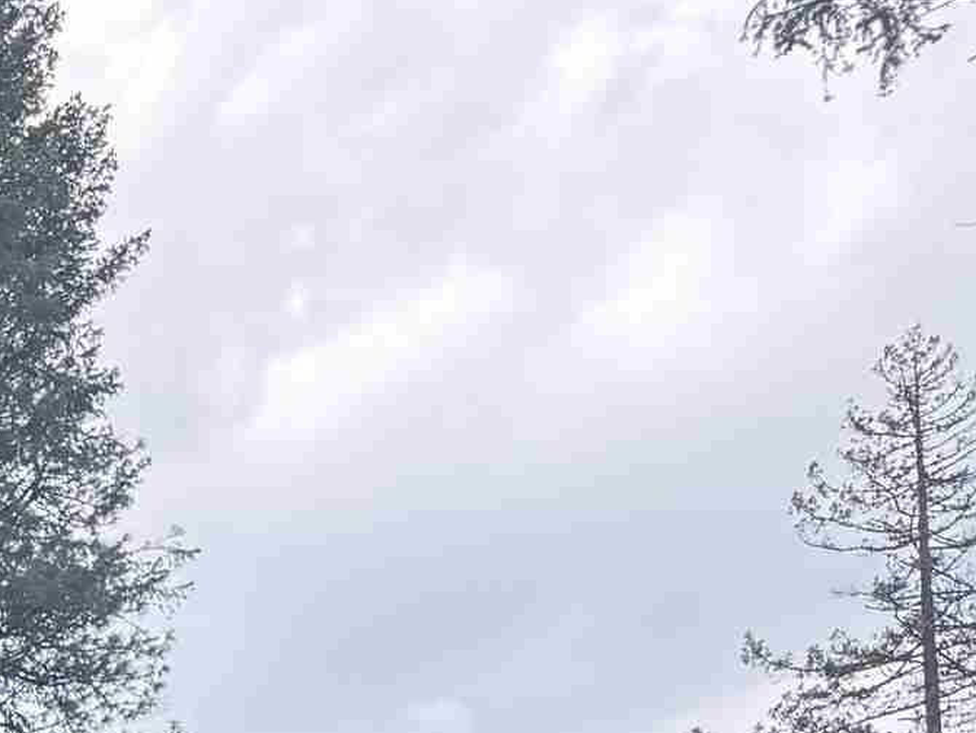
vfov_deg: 11.6
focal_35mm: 110
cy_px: 1606
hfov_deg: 14.3
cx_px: -1095
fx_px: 3103
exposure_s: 1/888
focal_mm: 6.76
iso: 100
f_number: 1.78
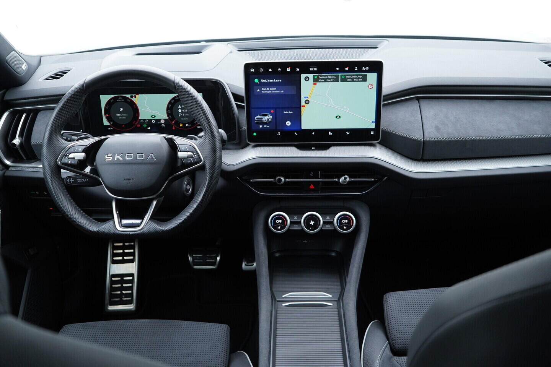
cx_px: 276
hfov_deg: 53.1
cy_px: 184
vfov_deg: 36.9
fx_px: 551
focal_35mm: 36
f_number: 2.8
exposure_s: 1/40
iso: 320
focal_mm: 24
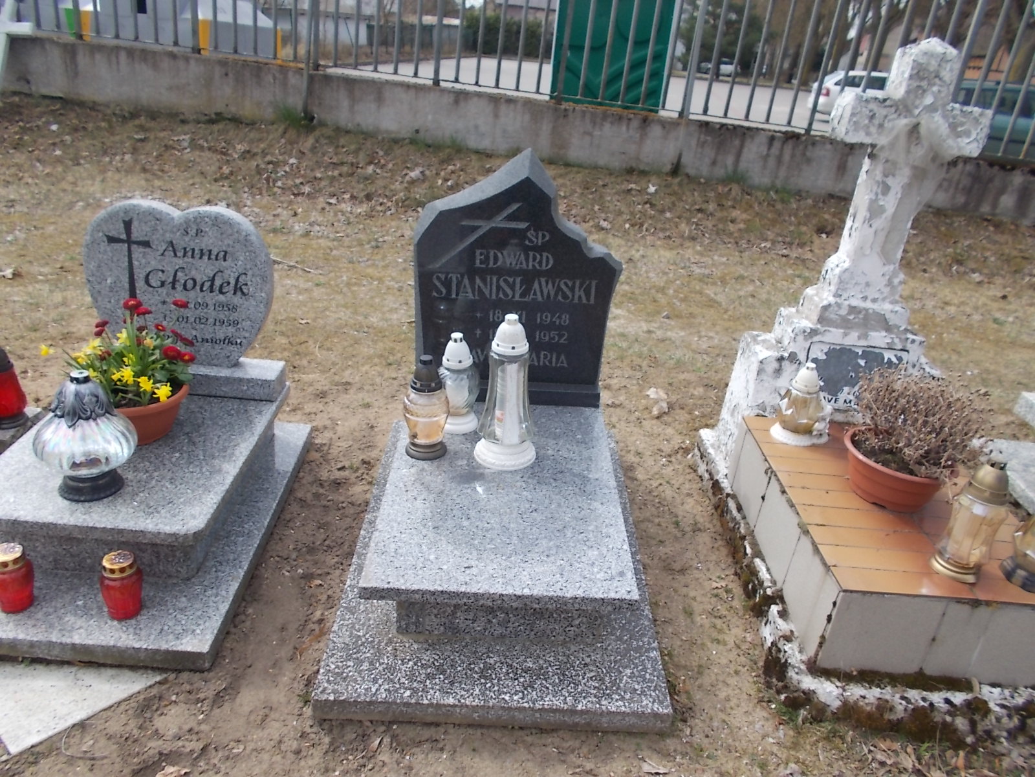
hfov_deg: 67.3
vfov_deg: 53.1
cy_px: 388
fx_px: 777
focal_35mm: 26
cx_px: 518
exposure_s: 1/80
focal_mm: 4.6
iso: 80
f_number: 8
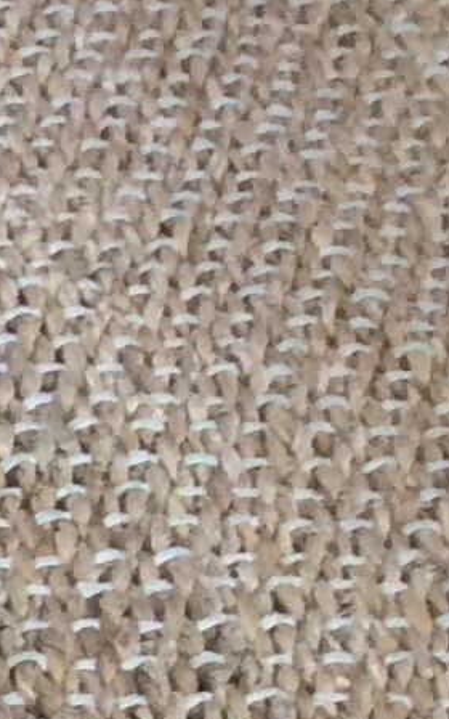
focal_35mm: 196
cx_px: -1517
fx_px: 3837
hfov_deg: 5.6
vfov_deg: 9.9
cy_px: 1424
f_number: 2.4
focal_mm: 3.3
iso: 100
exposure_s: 1/25
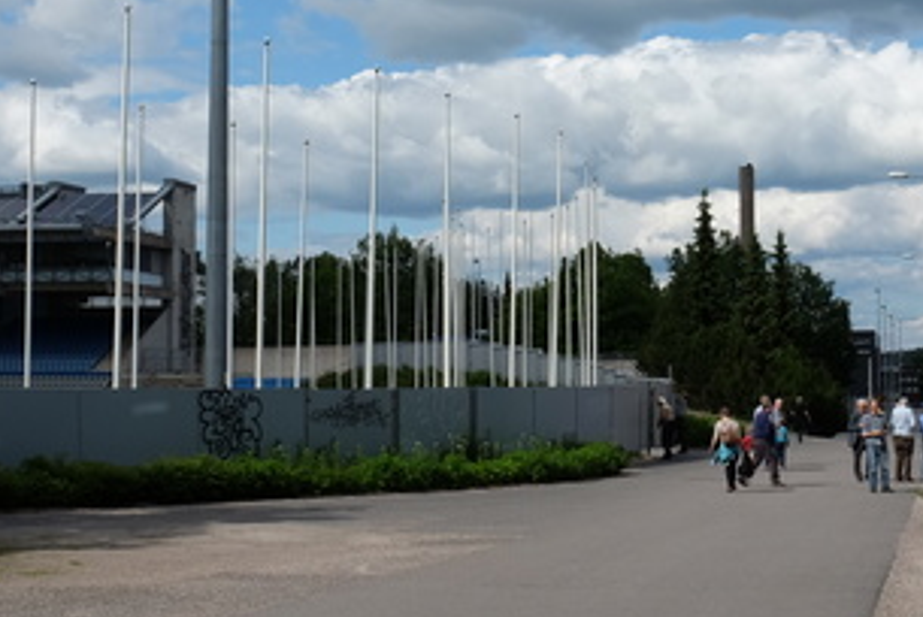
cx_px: 436
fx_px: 1796
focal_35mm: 70
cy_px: 248
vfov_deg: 19.5
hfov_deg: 28.8
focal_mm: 18
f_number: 9
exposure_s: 1/350
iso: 200
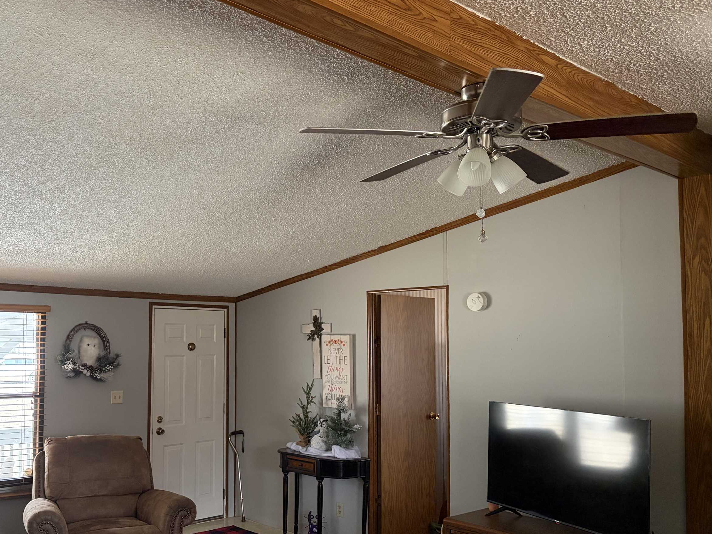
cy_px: 307
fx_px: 699
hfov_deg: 53.2
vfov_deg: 41.7
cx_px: 252
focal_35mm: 34
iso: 400
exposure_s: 1/60
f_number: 1.6
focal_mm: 5.96
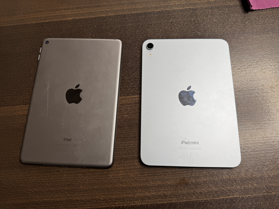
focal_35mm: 25
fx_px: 201
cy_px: 106
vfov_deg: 54.9
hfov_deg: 69.4
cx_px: 135
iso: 80
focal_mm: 6.76
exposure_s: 1/100
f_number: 1.78
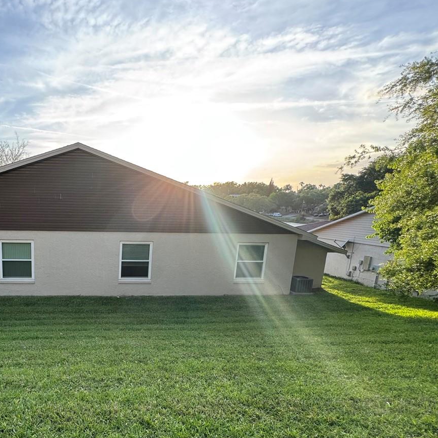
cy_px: 267
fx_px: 329
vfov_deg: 66.5
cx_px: 93
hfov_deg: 62.1
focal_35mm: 23
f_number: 2.2
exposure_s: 1/204
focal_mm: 2.22
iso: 40
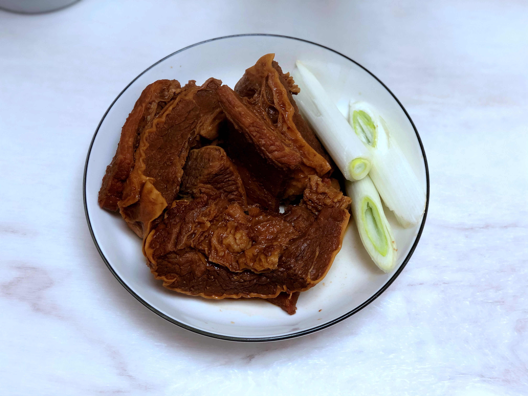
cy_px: 198
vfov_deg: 25.7
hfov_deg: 33.8
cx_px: 264
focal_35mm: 57
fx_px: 869
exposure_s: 1/33
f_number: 2.8
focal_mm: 6.6
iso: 32
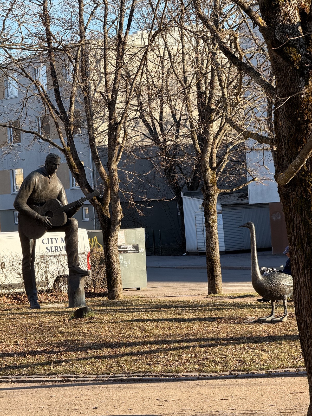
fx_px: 1442
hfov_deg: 12.3
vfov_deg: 16.4
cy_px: 208
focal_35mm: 120
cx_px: 156
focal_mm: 15.66
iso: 64
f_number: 2.8
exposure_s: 1/436
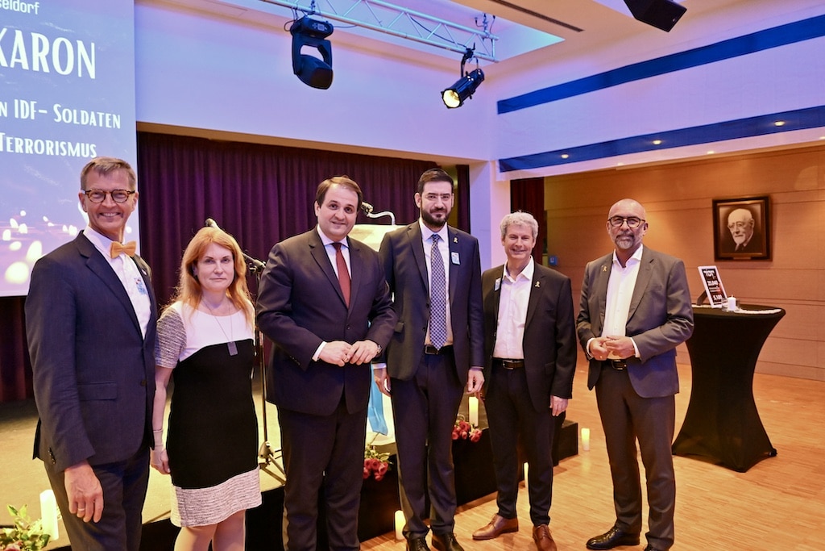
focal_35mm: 27
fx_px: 619
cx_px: 412
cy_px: 276
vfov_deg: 47.9
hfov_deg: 67.4
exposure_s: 1/100
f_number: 2.8
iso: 6400
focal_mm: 27
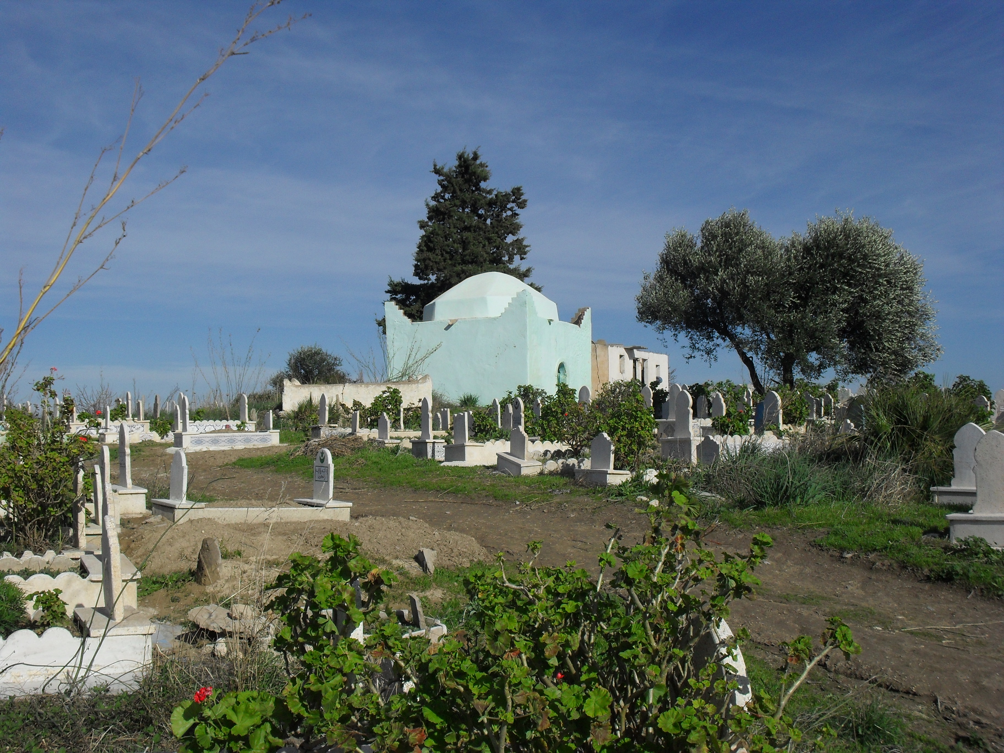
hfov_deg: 44.8
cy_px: 376
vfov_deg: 34.3
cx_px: 502
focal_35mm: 42
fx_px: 1218
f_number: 9.2
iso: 100
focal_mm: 7.5
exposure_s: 1/500
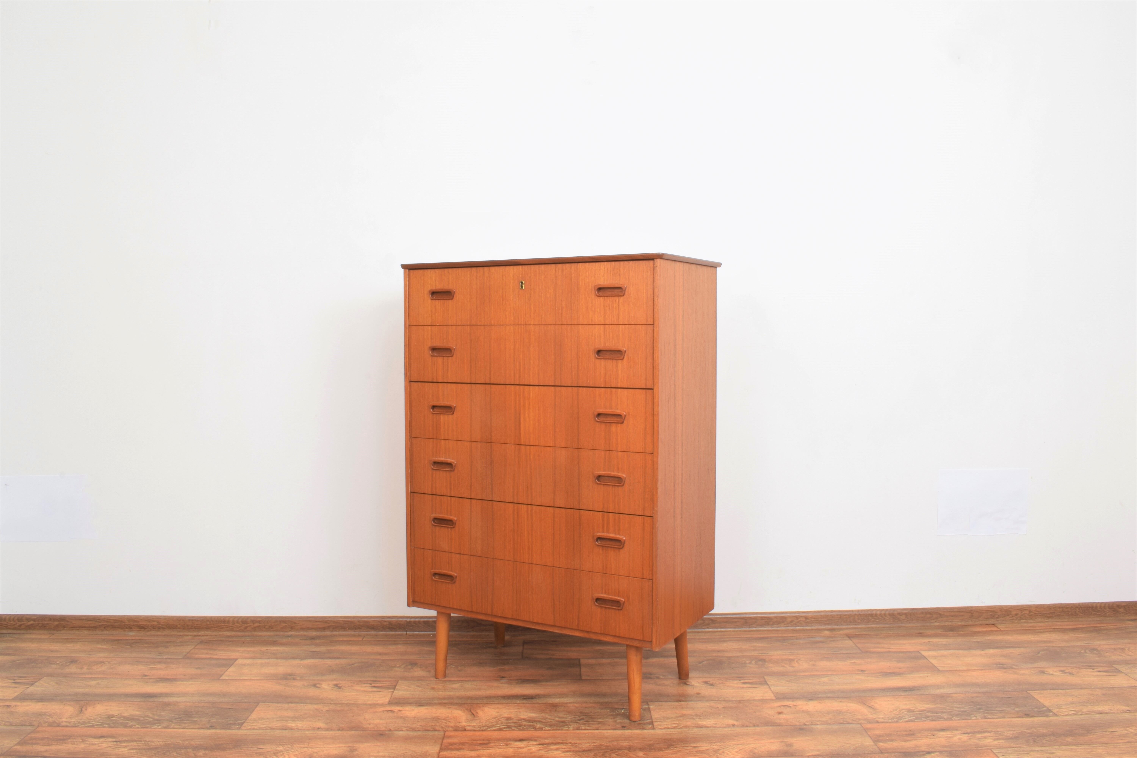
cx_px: 568
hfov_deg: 61.9
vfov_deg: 43.6
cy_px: 379
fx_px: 947
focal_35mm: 30
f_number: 22
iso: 100
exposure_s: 4
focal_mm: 20
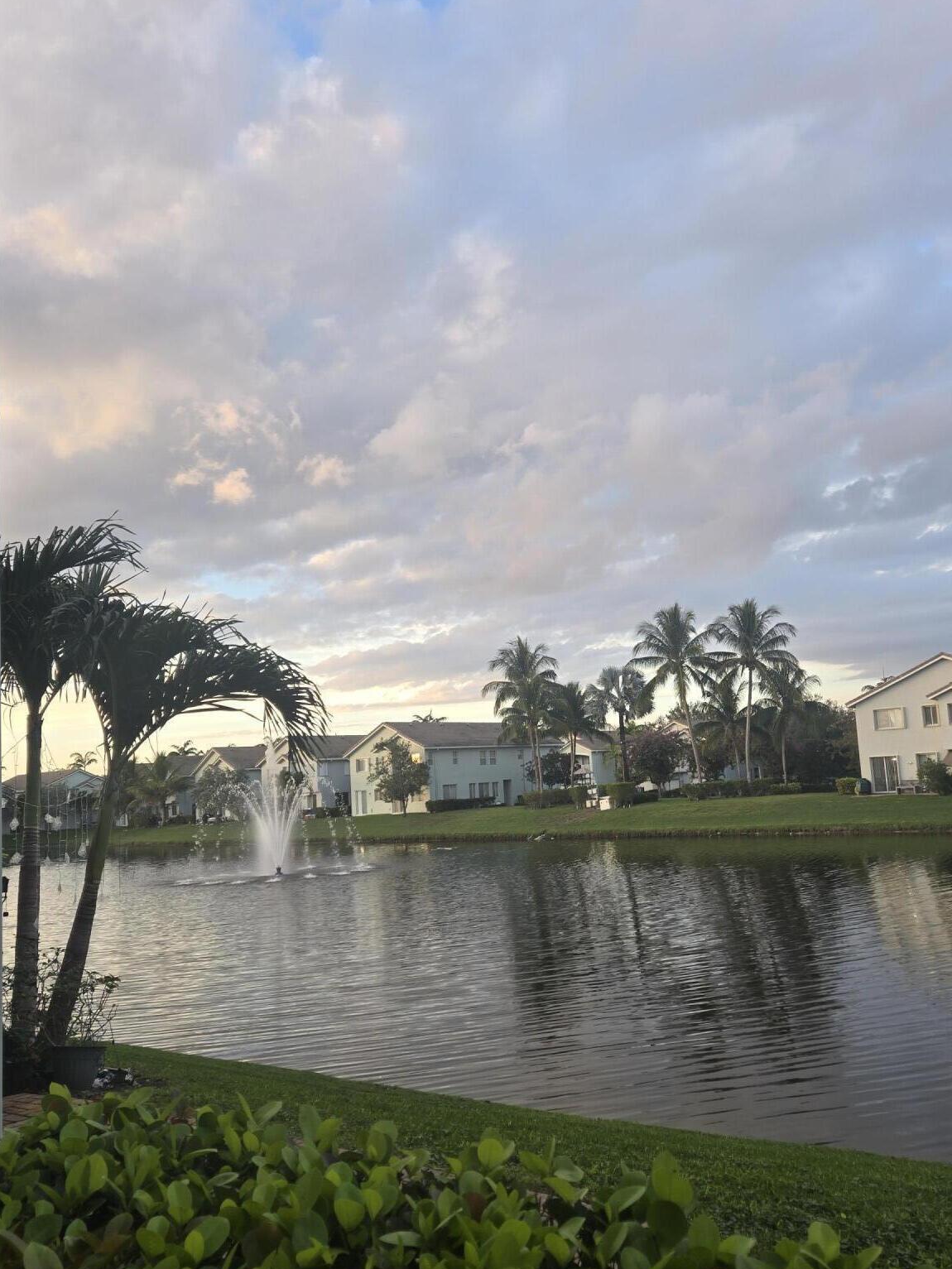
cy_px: 637
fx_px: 1100
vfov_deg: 60.0
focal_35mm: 30
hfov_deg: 46.8
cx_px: 500
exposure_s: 1/180
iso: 32
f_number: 1.8
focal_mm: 5.4
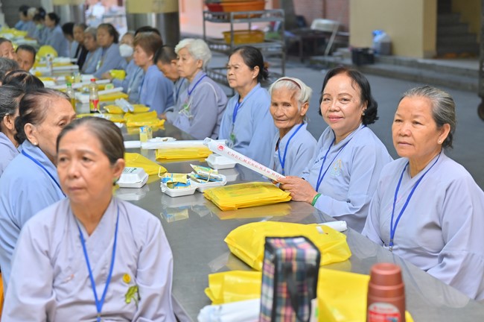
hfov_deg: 32.4
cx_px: 242
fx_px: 833
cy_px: 161
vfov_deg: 21.9
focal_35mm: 62
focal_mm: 62
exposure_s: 1/160
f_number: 3.2
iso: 640
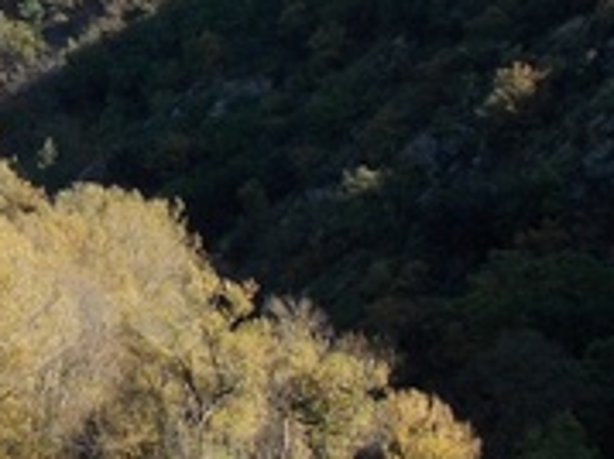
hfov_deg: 16.7
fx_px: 2038
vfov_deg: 12.8
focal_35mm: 115
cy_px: 79
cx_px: -38
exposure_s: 1/500
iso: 80
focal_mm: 4.6
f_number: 3.2
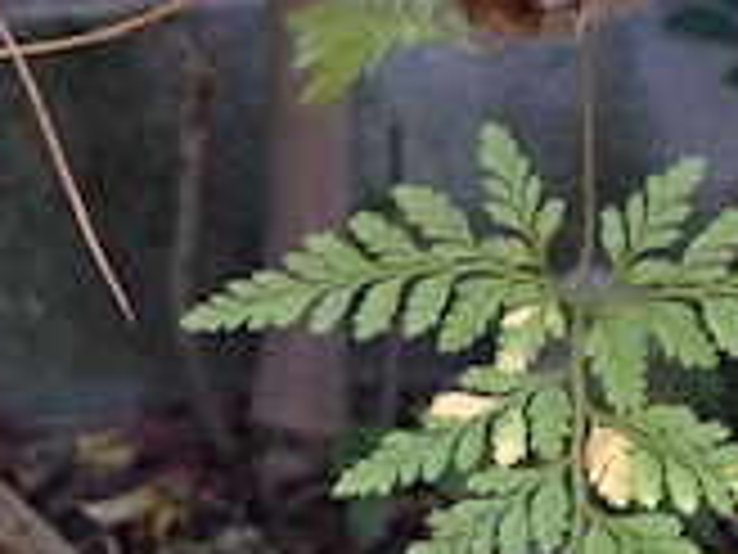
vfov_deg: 13.2
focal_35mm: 109
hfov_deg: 18.0
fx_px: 2324
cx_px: 504
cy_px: -149
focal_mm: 4
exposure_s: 1/120
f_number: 1.8
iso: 32
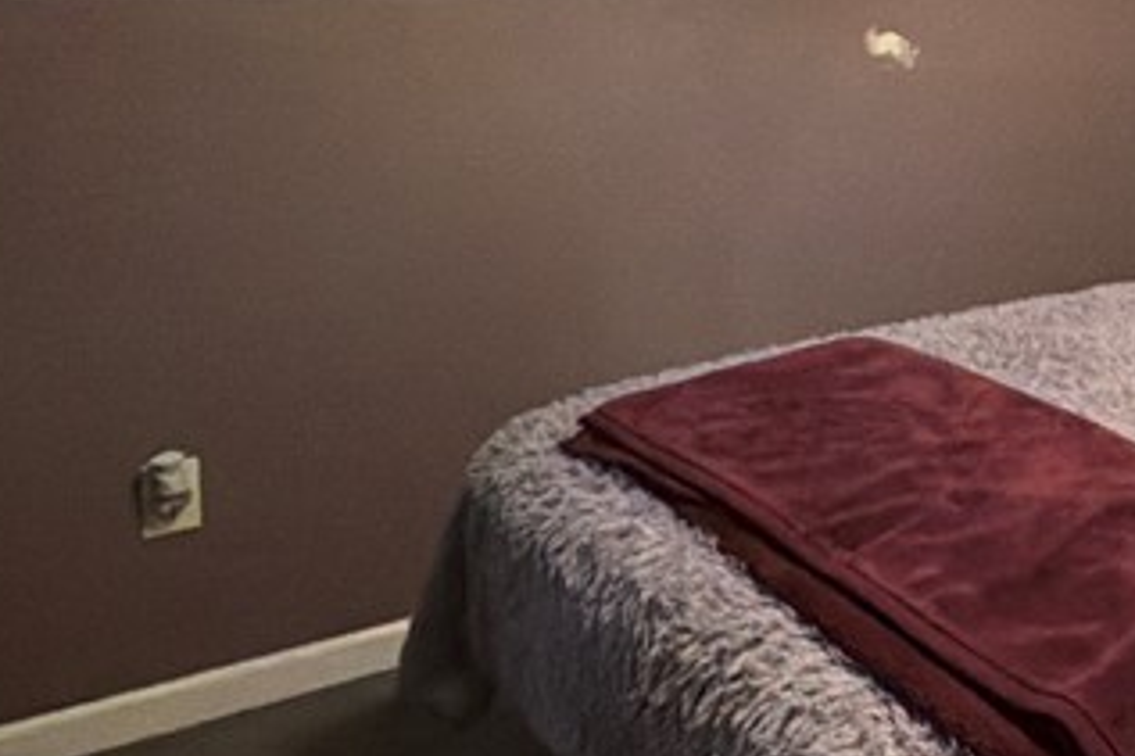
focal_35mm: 47
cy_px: 29
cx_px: 1321
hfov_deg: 34.6
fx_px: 1481
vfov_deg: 27.2
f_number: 2.2
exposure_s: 1/60
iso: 800
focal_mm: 2.22
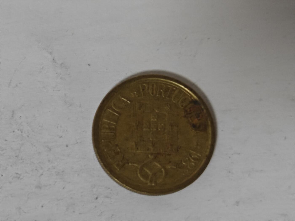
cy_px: 110
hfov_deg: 26.0
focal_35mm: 75
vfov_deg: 19.6
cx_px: 148
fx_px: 639
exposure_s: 1/60
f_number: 1.9
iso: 400
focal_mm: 8.7
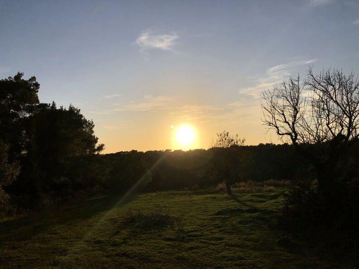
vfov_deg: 49.7
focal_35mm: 28
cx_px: 180
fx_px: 290
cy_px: 134
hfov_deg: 63.4
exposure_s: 1/12048
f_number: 1.8
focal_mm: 3.99
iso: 25
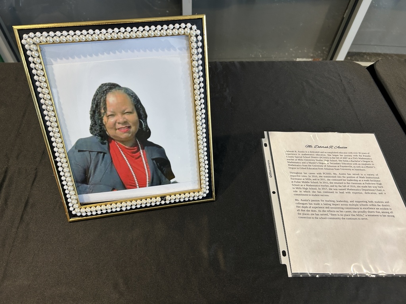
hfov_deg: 67.3
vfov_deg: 53.1
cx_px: 203
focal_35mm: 26
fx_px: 305
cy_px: 152
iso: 80
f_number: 1.5
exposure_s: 1/60
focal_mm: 5.7
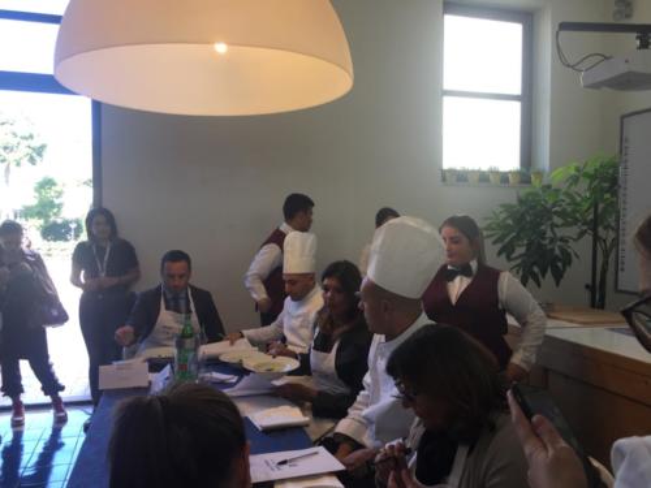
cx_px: 326
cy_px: 244
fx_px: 545
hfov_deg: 61.7
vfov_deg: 48.2
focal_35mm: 29
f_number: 2.2
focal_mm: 4.15
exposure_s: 1/100
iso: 32
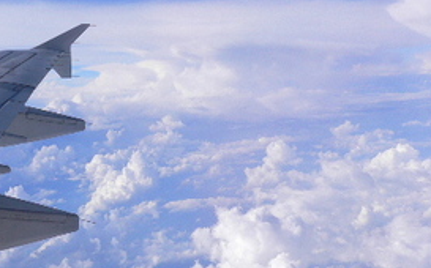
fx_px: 798
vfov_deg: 19.1
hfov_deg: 29.3
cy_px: 117
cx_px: 62
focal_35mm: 68
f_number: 5.6
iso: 80
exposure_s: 1/500
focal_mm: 5.8
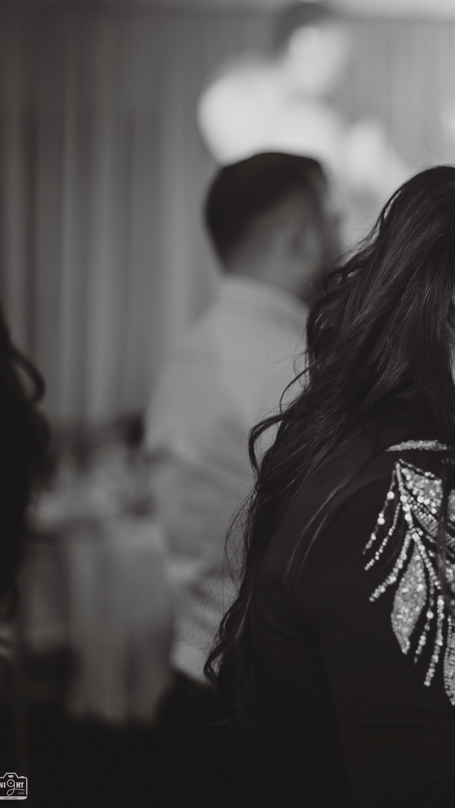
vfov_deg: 16.0
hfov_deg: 8.9
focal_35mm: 134
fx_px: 2874
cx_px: 593
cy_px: 404
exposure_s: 1/250
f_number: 2
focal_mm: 85
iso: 1000
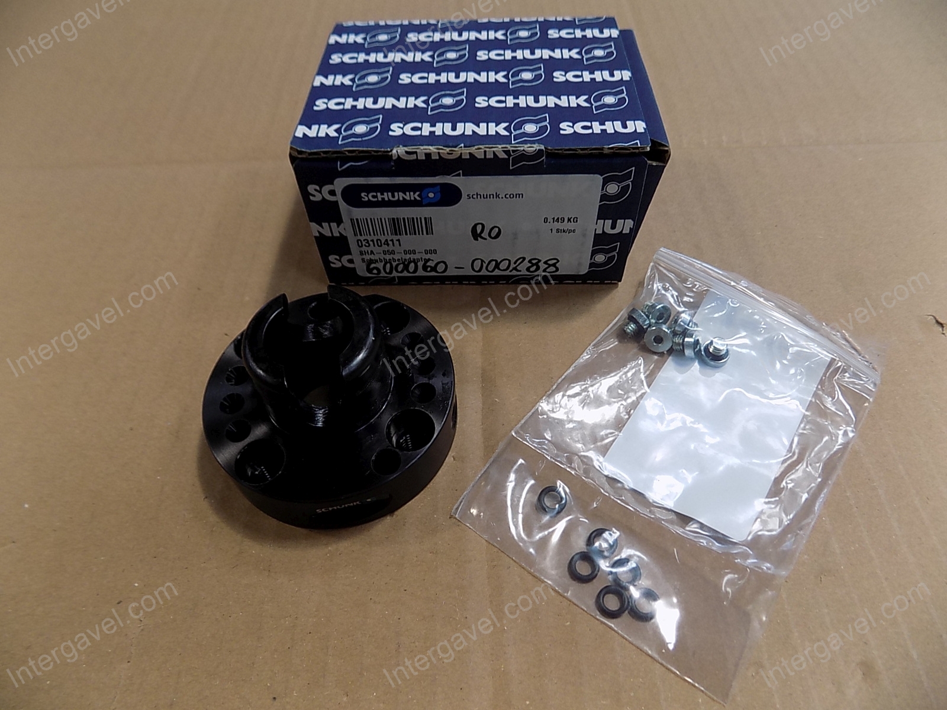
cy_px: 355
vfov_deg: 58.9
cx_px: 474
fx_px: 629
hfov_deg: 73.9
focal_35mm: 23
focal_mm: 4
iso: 80
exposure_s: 1/40
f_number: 3.1
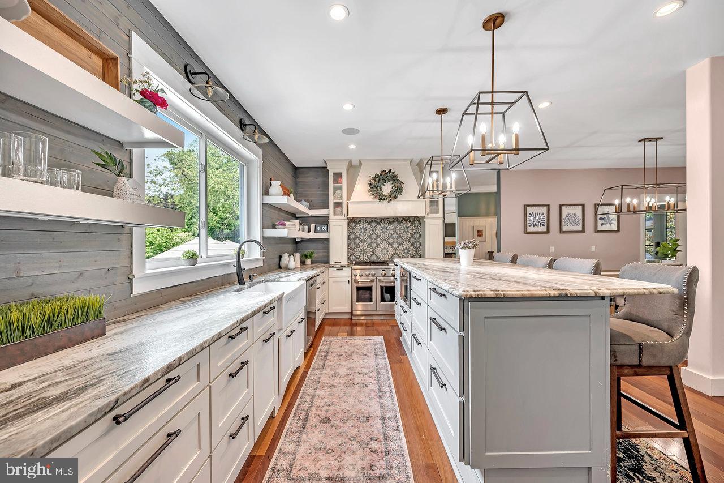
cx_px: 362
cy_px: 242
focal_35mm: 14
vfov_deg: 81.2
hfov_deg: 104.3
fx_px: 281
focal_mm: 14
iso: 100
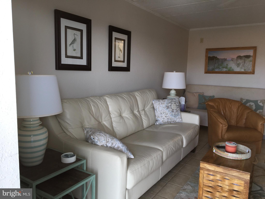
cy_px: 100
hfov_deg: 61.7
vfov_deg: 48.2
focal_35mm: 29
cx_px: 132
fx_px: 222
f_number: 2.2
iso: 25
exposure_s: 1/33
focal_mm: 4.15
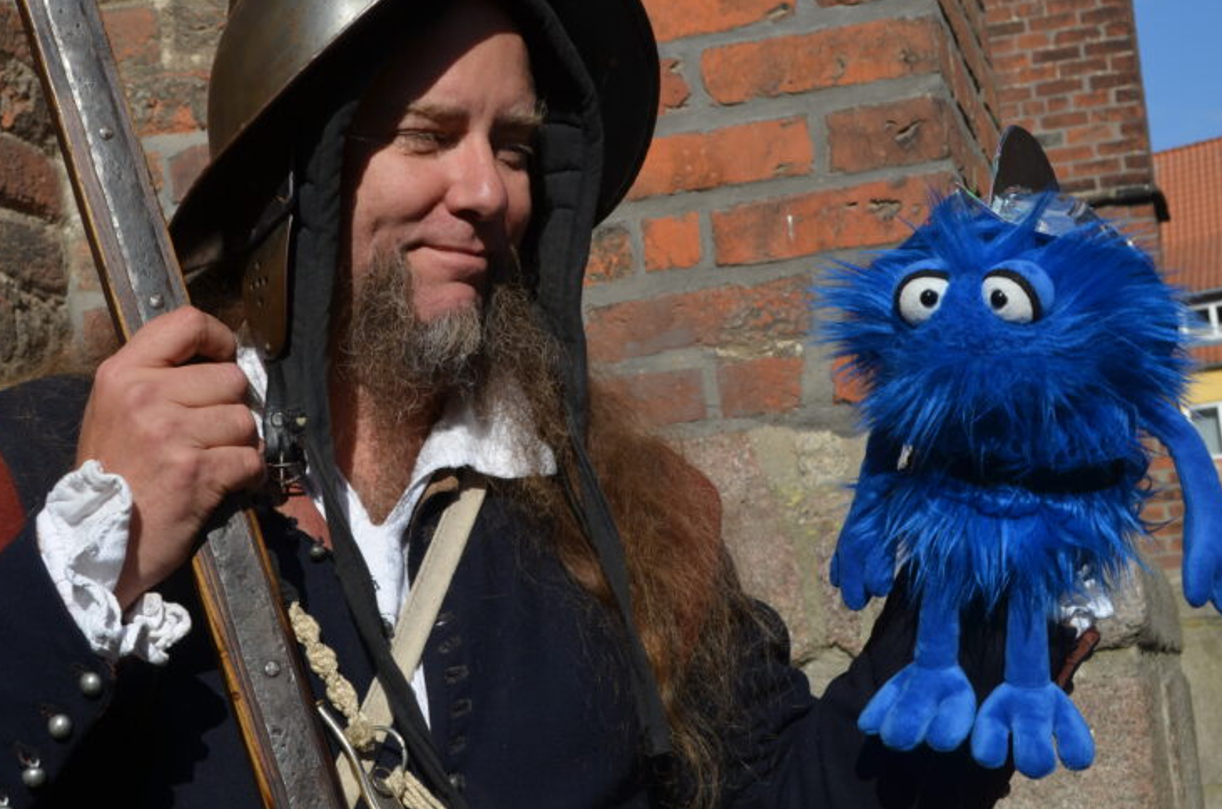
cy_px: 294
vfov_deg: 21.4
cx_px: 458
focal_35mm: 63
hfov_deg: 31.8
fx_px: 2134
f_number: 8
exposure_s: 1/250
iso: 100
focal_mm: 30
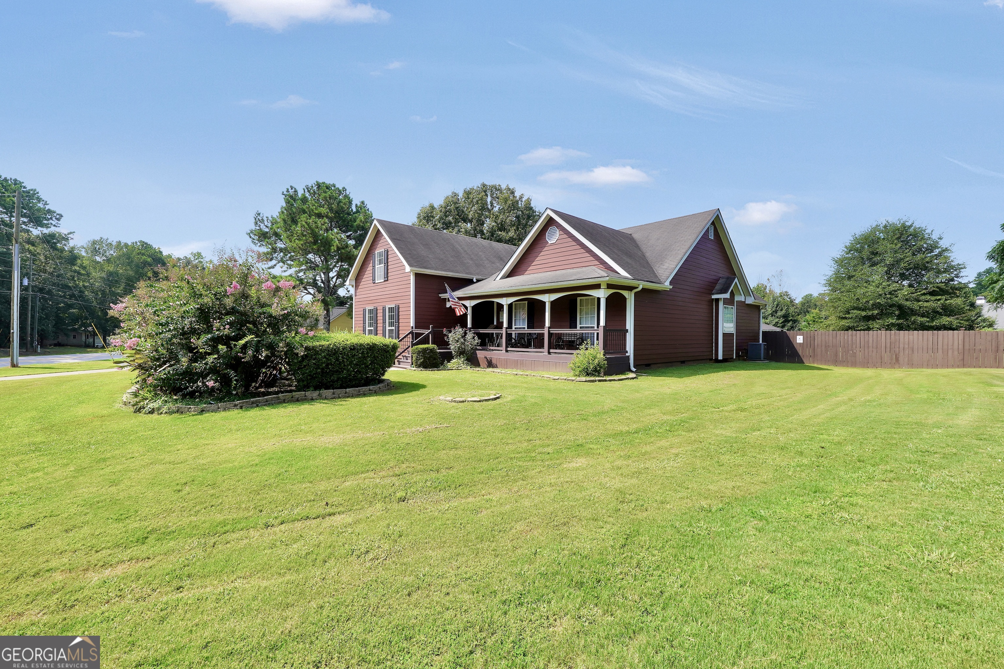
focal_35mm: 15
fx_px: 418
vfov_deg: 77.3
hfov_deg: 100.4
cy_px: 334
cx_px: 502
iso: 100
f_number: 9
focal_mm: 10
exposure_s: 1/125
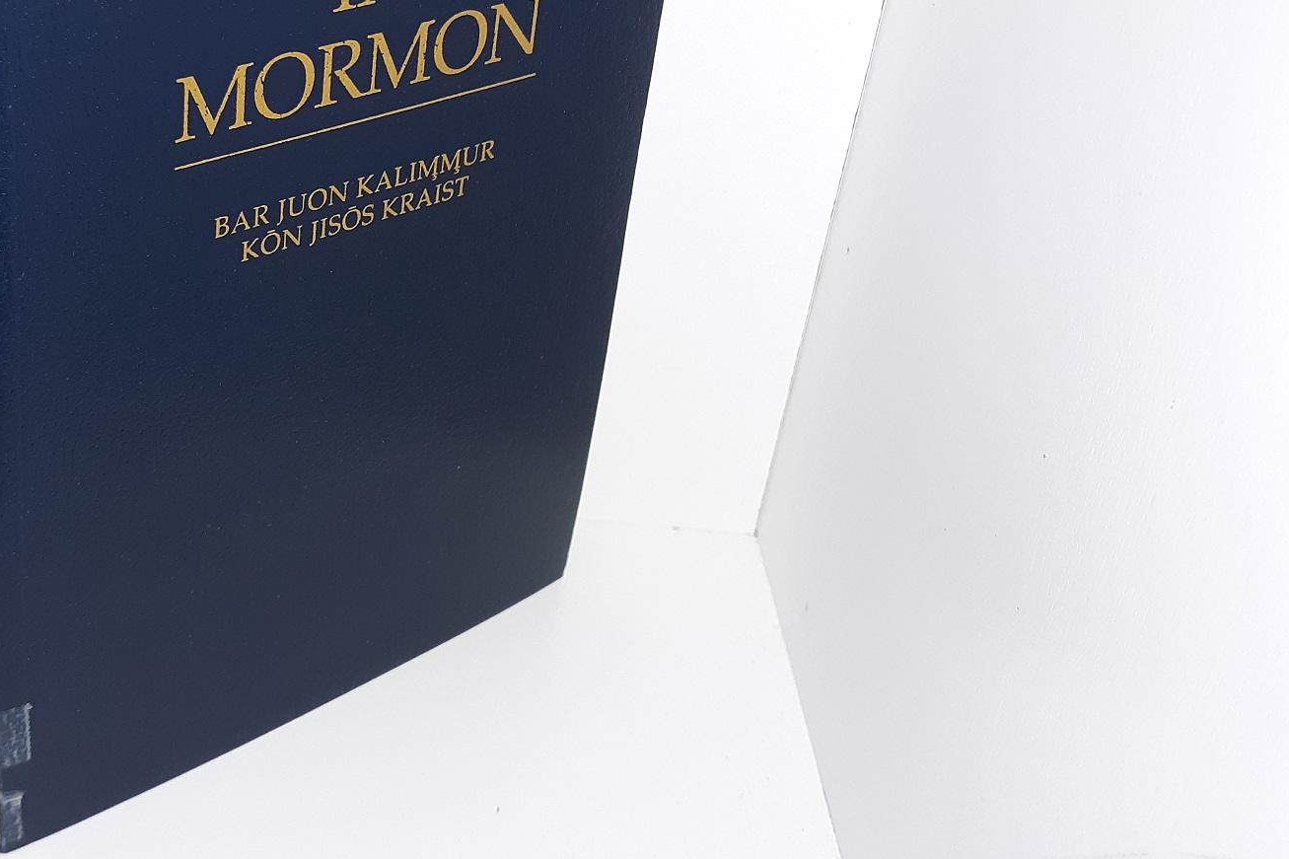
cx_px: 272
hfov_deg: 41.1
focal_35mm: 46
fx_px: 1647
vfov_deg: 28.5
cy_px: 148
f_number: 1.7
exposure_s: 1/120
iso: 64
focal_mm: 3.7
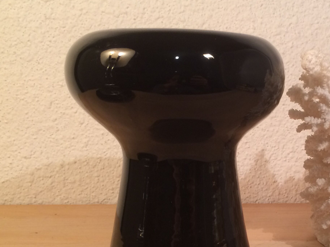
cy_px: 156
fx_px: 496
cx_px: 269
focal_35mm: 52
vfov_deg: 27.9
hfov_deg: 35.5
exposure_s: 1/33
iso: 64
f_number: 2.2
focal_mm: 4.15
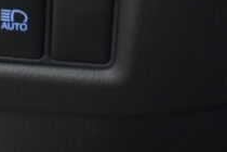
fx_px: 832
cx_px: 66
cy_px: -38
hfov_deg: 15.5
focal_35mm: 132
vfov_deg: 10.2
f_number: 3.5
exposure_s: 1/80
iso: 1600
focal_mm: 18
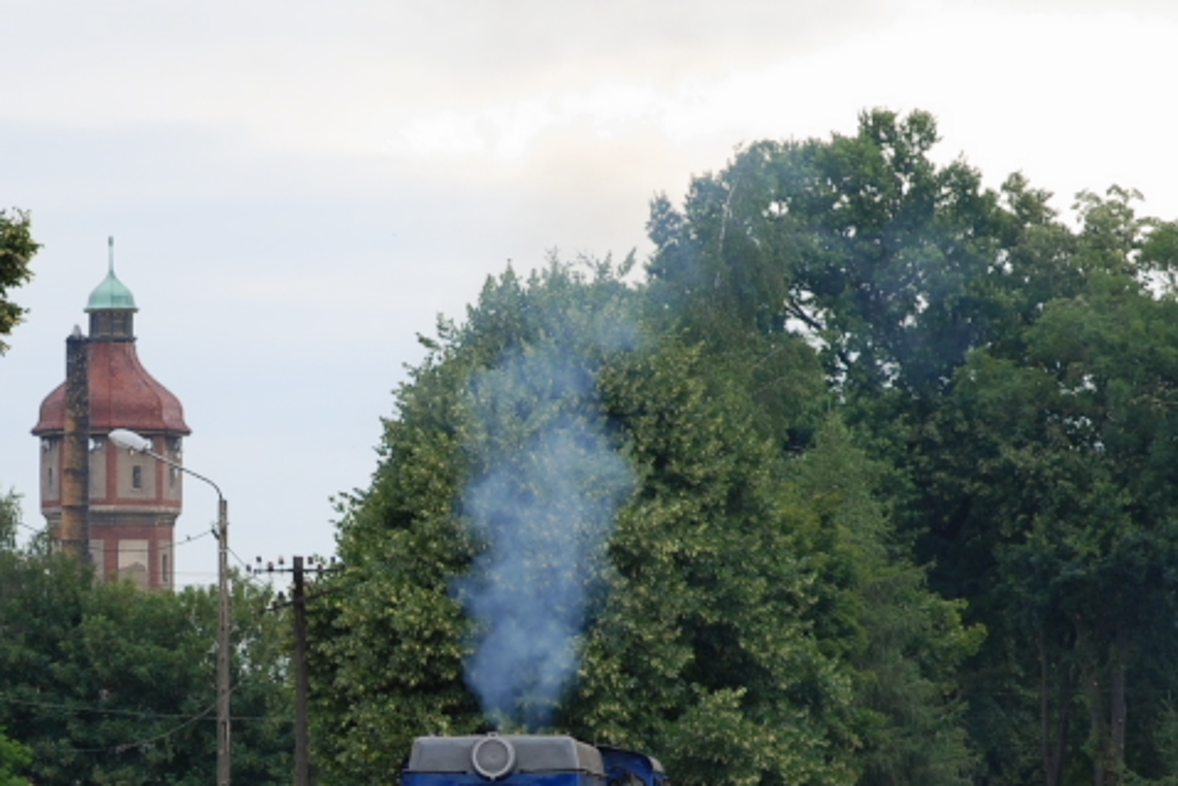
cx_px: 27
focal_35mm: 273
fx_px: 8938
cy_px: 679
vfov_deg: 5.0
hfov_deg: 7.5
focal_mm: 85
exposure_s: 1/250
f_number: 6.3
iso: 320
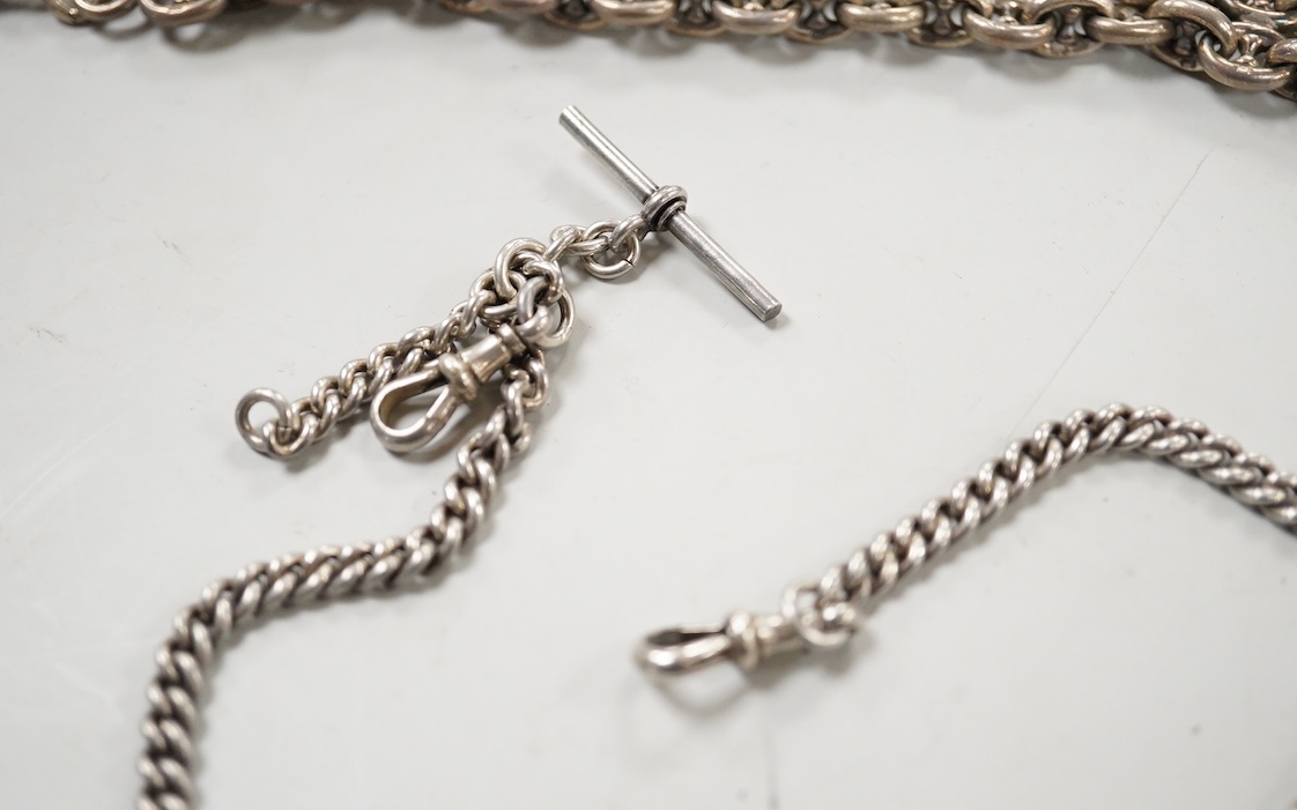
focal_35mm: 46
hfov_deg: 43.5
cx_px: 648
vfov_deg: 28.0
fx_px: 1626
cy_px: 414
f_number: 3.5
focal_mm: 30
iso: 2500
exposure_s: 1/400
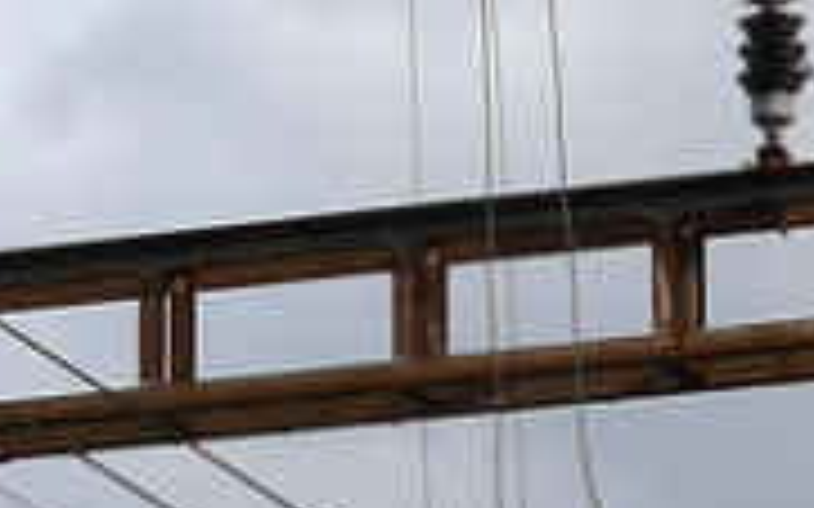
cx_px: -40
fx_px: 5921
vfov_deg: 4.6
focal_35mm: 267
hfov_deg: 7.8
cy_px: 1881
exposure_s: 1/320
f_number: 7.1
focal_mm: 19
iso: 160
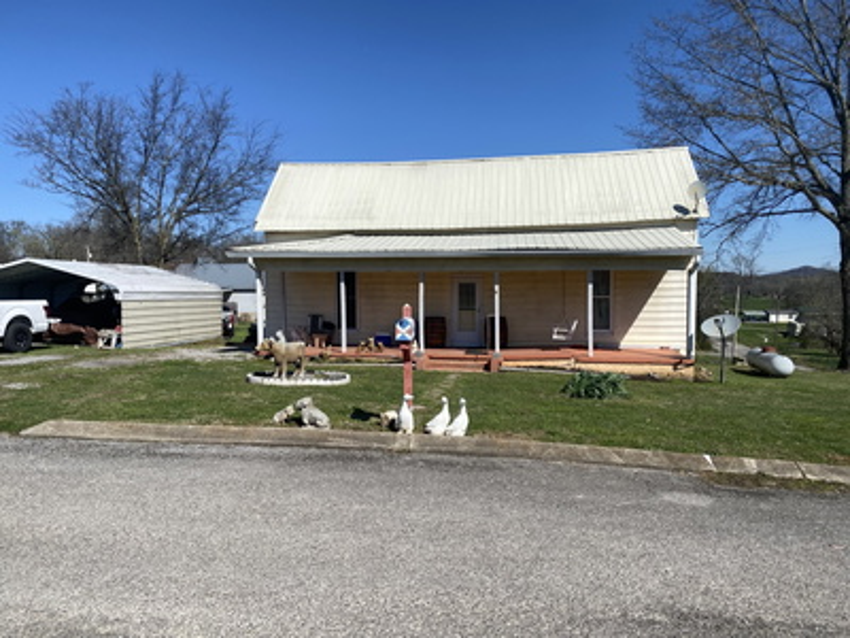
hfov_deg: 67.3
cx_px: 425
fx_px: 638
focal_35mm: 26
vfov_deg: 53.1
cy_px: 319
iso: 32
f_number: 1.8
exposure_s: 1/4444
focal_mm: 4.25
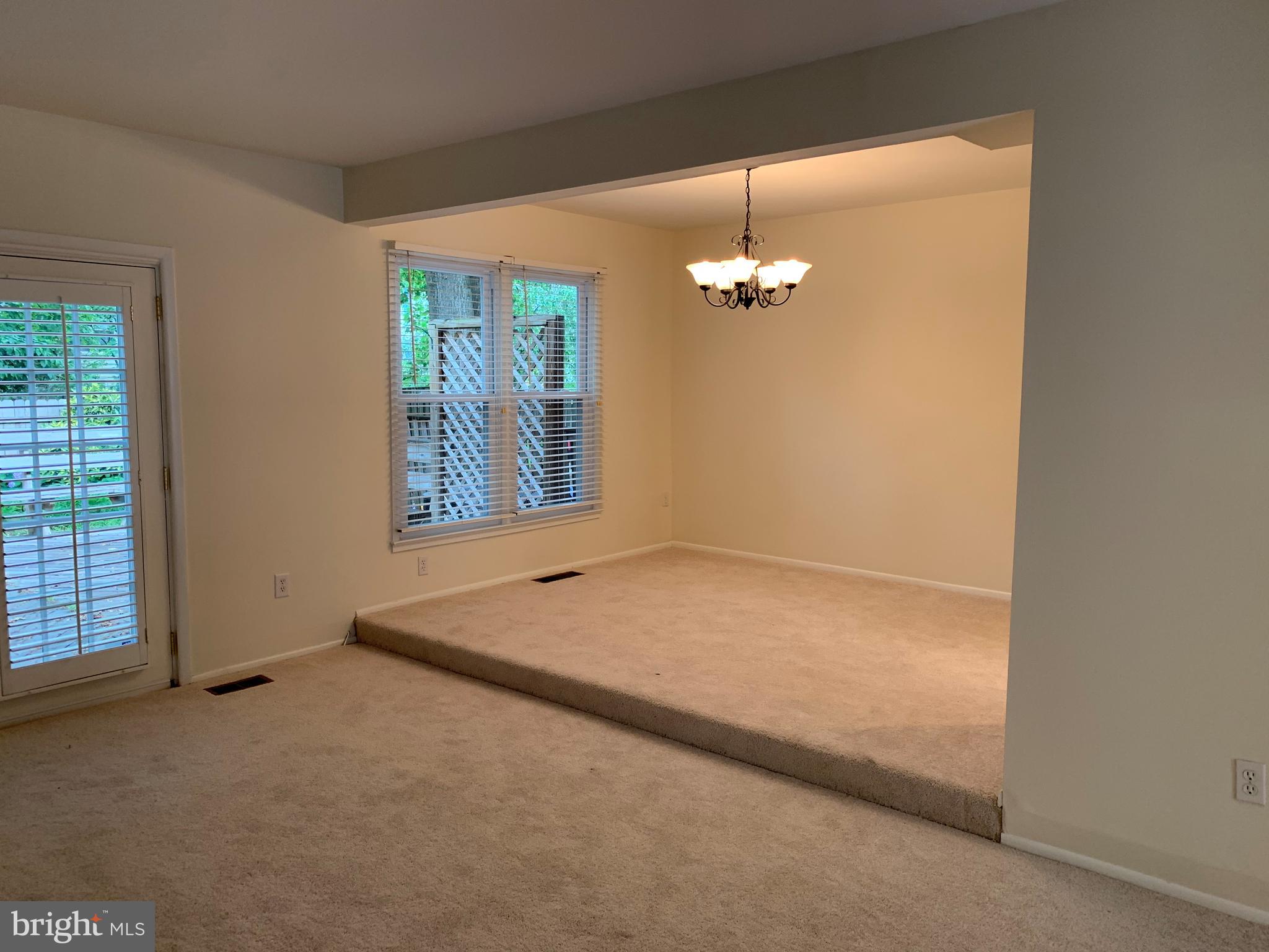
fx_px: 953
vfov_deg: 53.1
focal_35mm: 26
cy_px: 476
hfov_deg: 67.3
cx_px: 634
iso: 80
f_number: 1.8
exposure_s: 1/60
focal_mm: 4.25
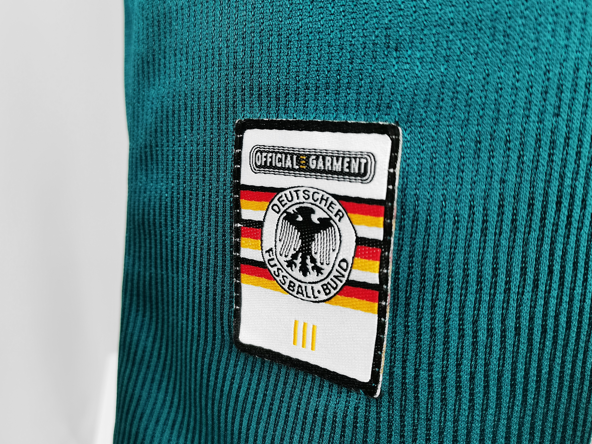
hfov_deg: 55.3
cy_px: 230
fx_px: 564
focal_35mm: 33
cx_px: 287
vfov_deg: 42.9
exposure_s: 1/50
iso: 250
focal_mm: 5.58
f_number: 1.8
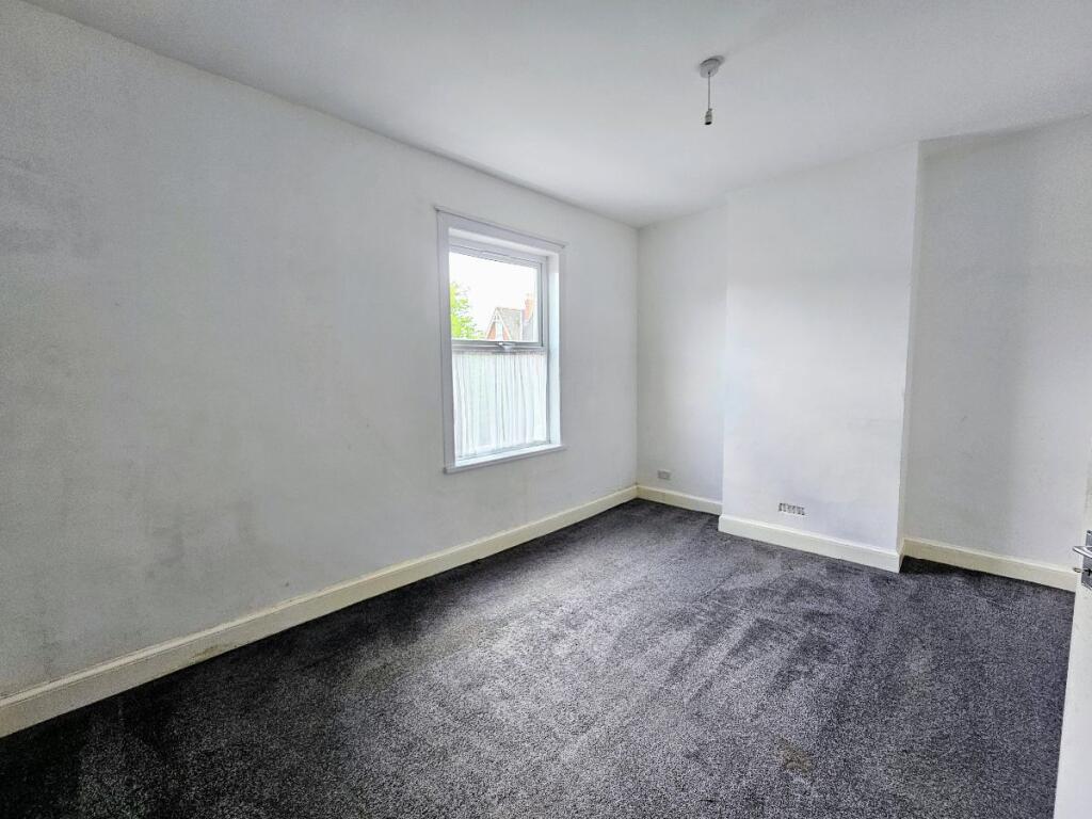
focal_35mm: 13
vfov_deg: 89.9
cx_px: 546
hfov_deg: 106.2
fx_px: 410
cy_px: 410
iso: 64
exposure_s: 1/50
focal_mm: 2.2
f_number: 2.2
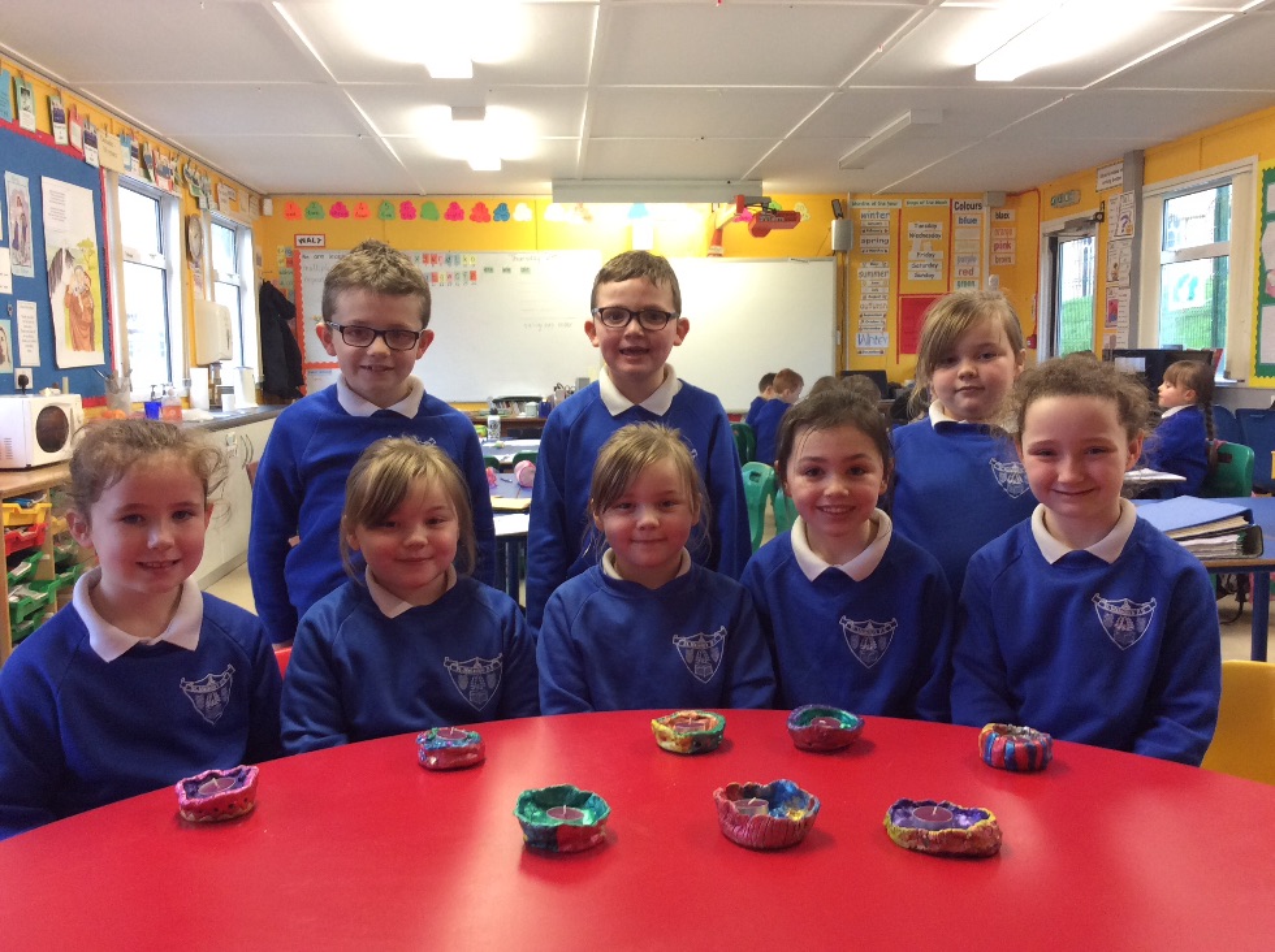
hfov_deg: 56.9
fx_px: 1177
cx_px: 638
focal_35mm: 32
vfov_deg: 44.1
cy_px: 476
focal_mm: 3.3
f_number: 2.4
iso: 80
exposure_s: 1/25
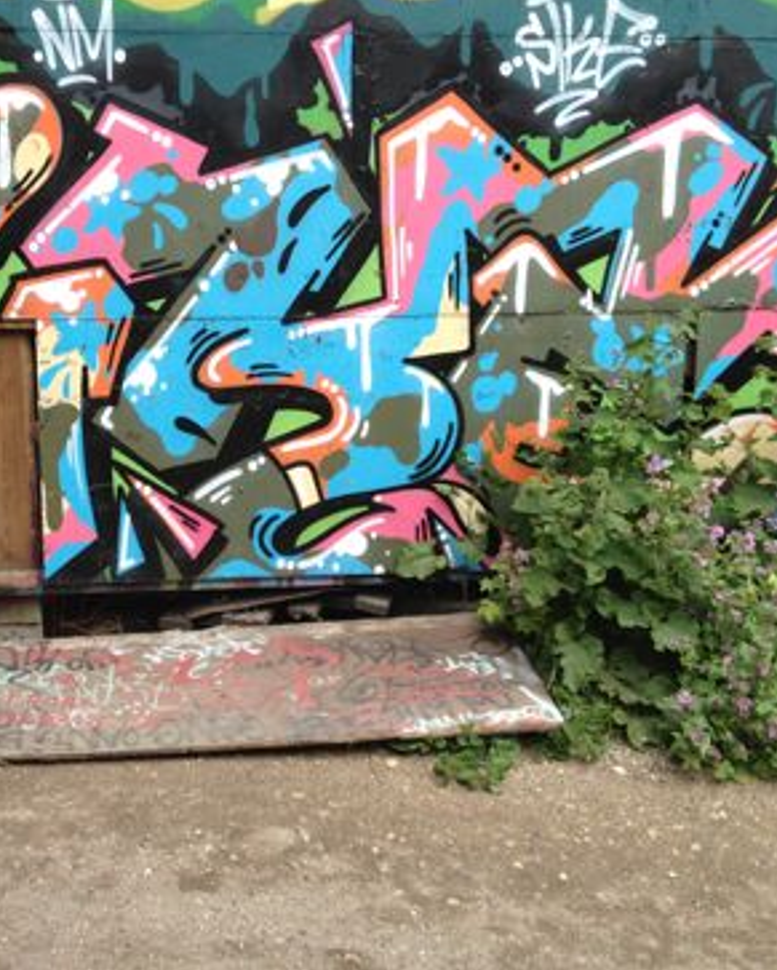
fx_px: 1349
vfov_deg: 39.5
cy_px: 472
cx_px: 227
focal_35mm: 47
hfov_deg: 31.7
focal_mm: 4.28
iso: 64
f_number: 2.4
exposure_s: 1/525
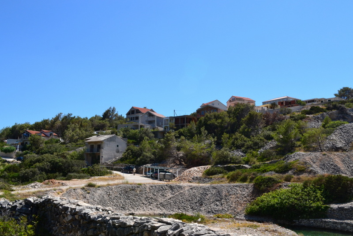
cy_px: 118
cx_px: 176
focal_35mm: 36
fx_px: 353
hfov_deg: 53.1
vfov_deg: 36.9
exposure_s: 1/400
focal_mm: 24
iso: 400
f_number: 11
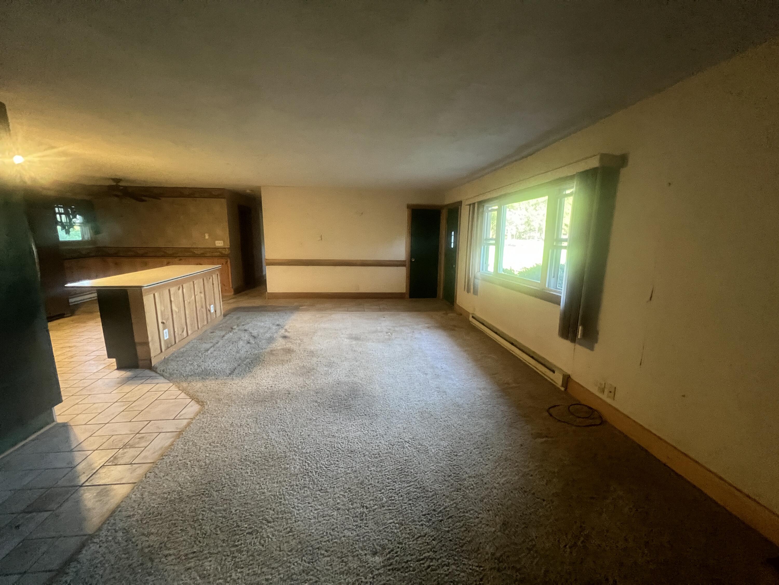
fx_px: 293
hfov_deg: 106.2
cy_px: 292
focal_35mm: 13
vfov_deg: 89.9
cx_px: 390
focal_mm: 1.57
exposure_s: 1/60
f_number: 1.8
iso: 640
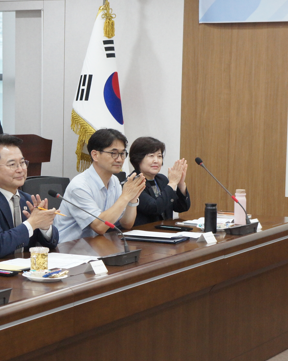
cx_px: 20
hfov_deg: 13.1
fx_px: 1244
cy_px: 180
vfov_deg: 16.5
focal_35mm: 117
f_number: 5.6
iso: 3200
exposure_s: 1/160
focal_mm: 55
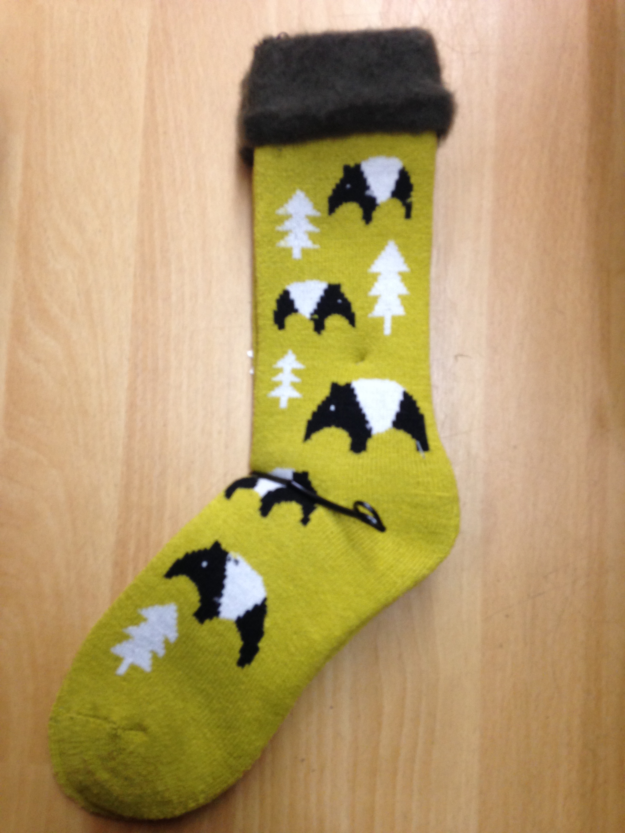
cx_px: 312
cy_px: 416
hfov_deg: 42.9
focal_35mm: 33
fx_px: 794
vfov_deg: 55.4
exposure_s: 1/20
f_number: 2.4
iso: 100
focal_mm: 4.12
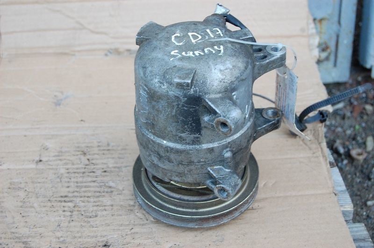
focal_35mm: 72
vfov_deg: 18.8
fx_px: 747
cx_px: 187
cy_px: 124
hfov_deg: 28.1
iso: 400
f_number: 5.6
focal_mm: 48
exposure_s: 1/50
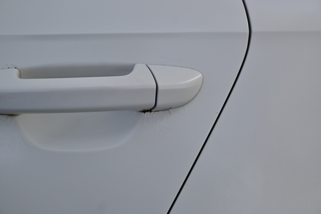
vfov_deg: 38.4
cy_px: 107
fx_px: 308
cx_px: 160
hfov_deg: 55.1
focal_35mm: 34
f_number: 4.2
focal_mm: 23
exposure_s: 1/25
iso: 220
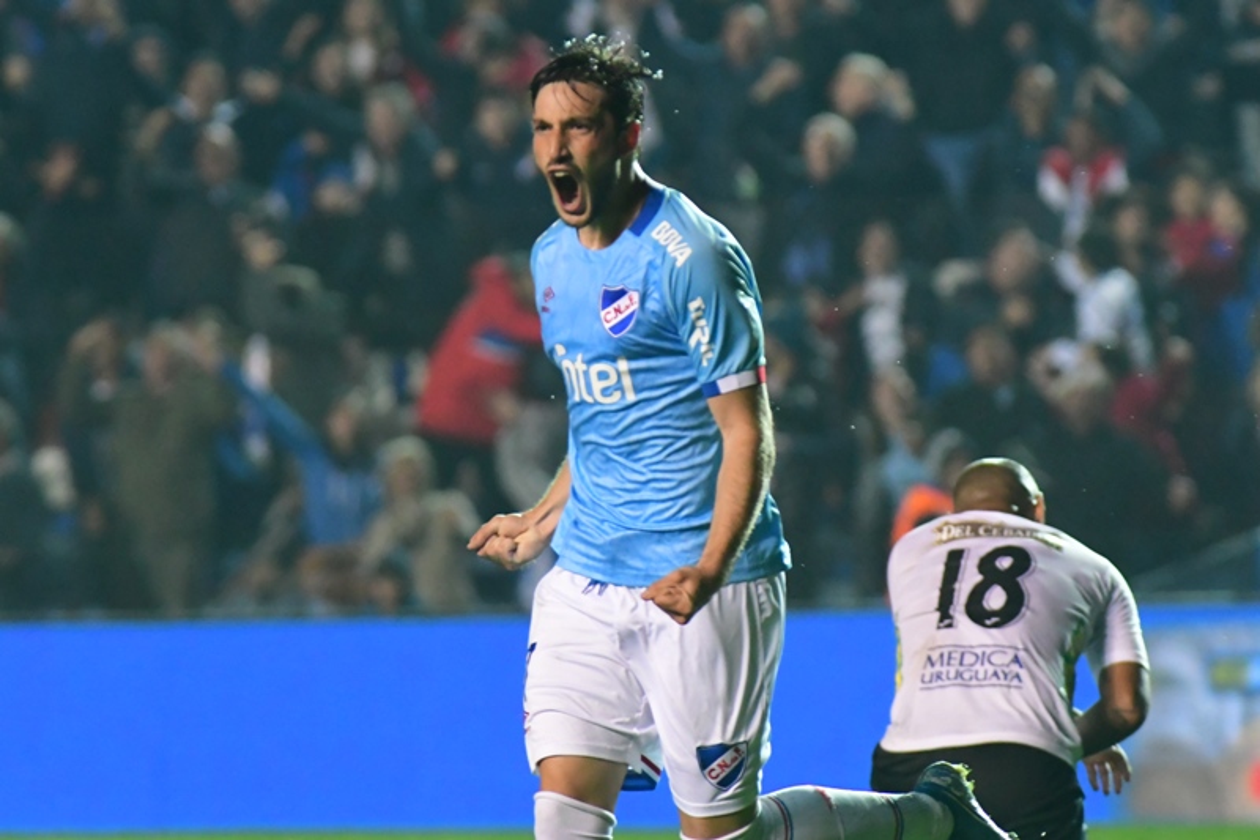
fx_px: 15746
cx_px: 630
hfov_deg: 4.6
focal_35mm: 450
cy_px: 420
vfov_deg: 3.1
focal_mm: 300
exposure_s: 1/640
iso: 6400
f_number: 4.5
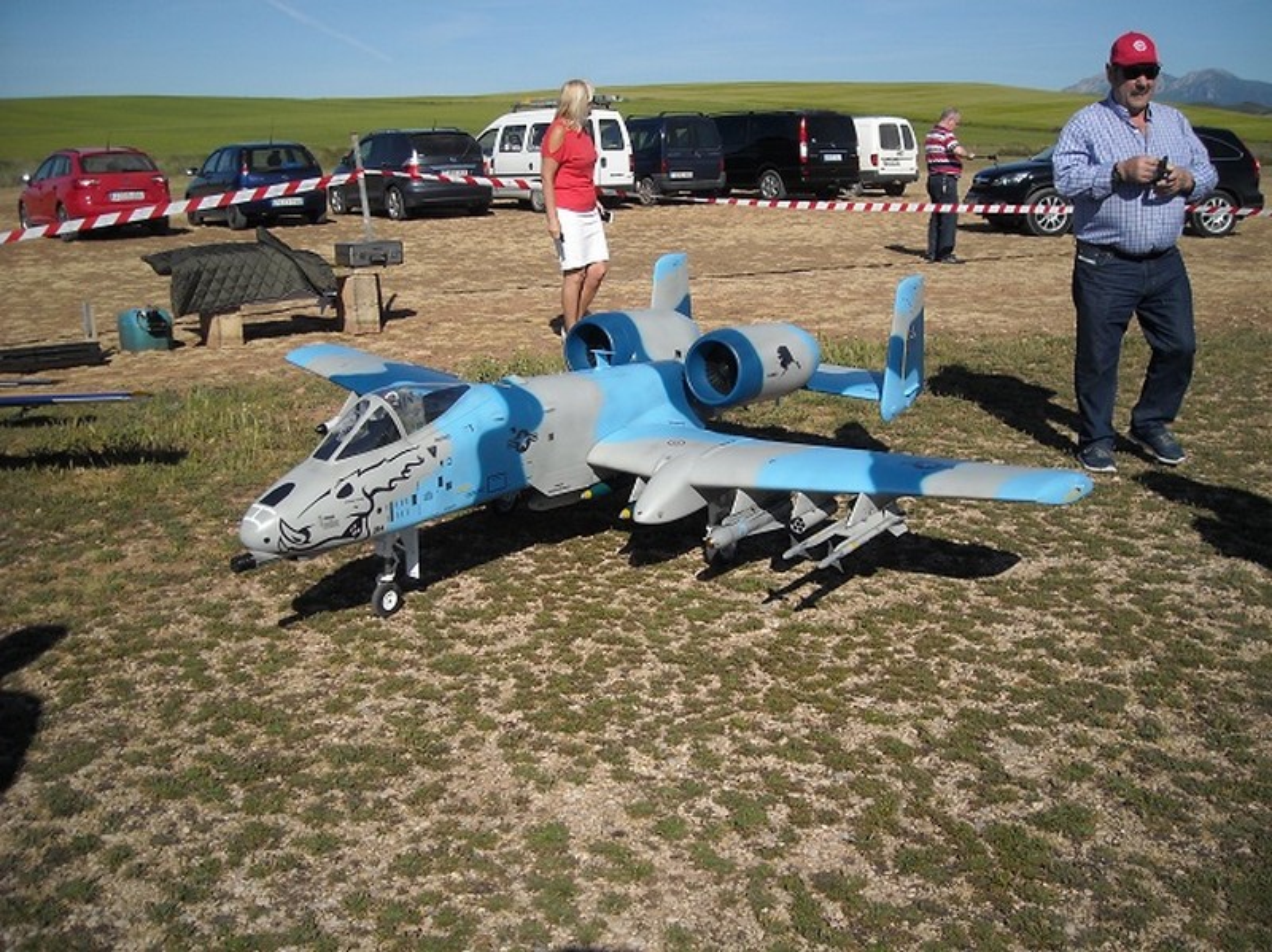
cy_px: 476
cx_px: 636
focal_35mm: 35
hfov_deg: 52.7
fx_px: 1285
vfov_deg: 40.7
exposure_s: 1/458
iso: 64
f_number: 5.6
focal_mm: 5.7
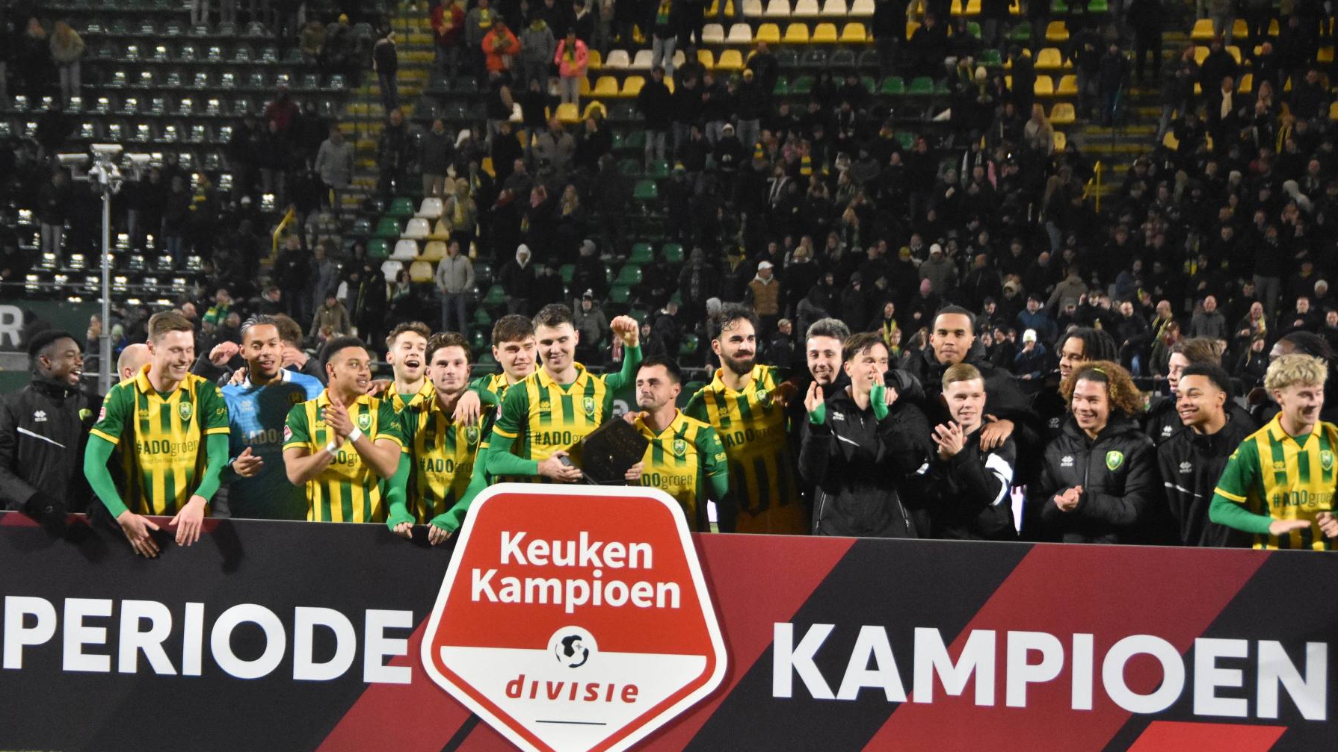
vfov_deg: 10.3
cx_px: 626
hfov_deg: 18.2
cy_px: 477
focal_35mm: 118
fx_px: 4187
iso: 3200
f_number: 5
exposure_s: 1/200
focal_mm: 70
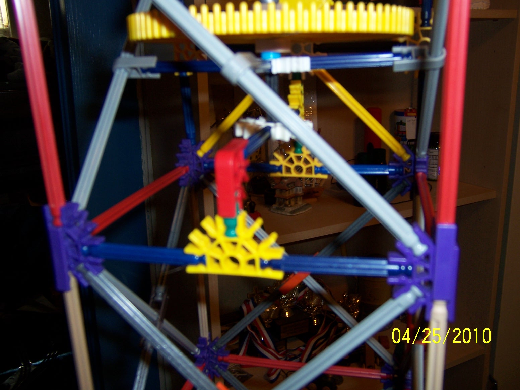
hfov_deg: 55.4
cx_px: 260
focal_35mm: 33
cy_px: 195
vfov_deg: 42.9
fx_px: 496
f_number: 2.8
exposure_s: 1/60
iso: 80
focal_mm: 5.5
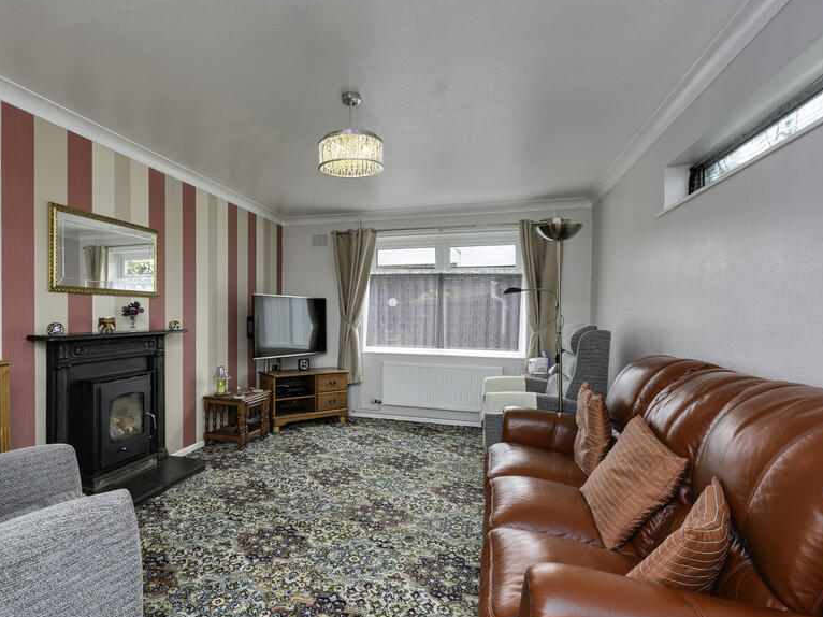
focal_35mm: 18
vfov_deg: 71.5
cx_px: 341
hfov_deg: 87.0
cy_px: 321
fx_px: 428
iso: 320
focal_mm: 14
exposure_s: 1/60
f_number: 7.1
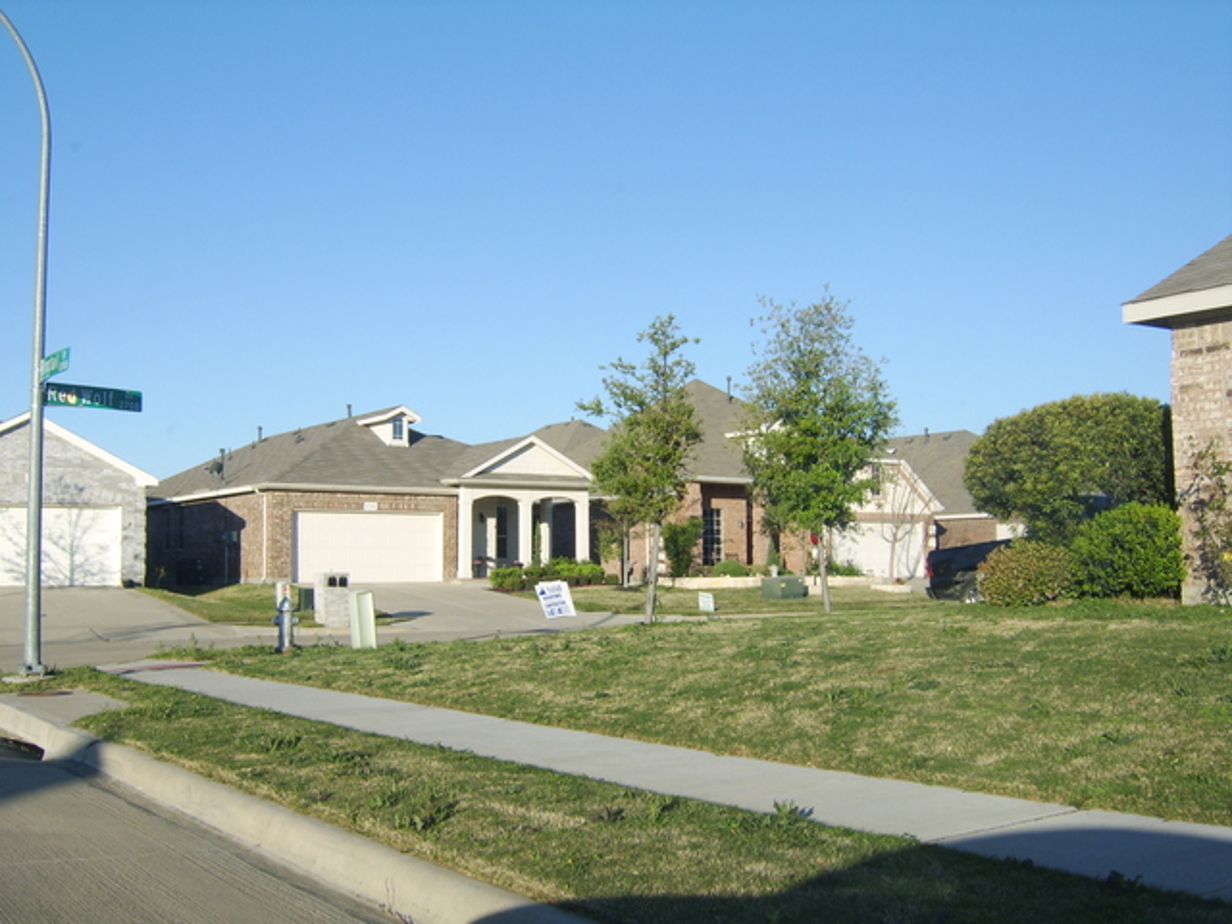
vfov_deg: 45.4
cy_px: 462
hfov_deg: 58.4
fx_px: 1103
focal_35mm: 31
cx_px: 616
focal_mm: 8.13
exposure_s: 1/176
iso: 71
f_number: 6.7
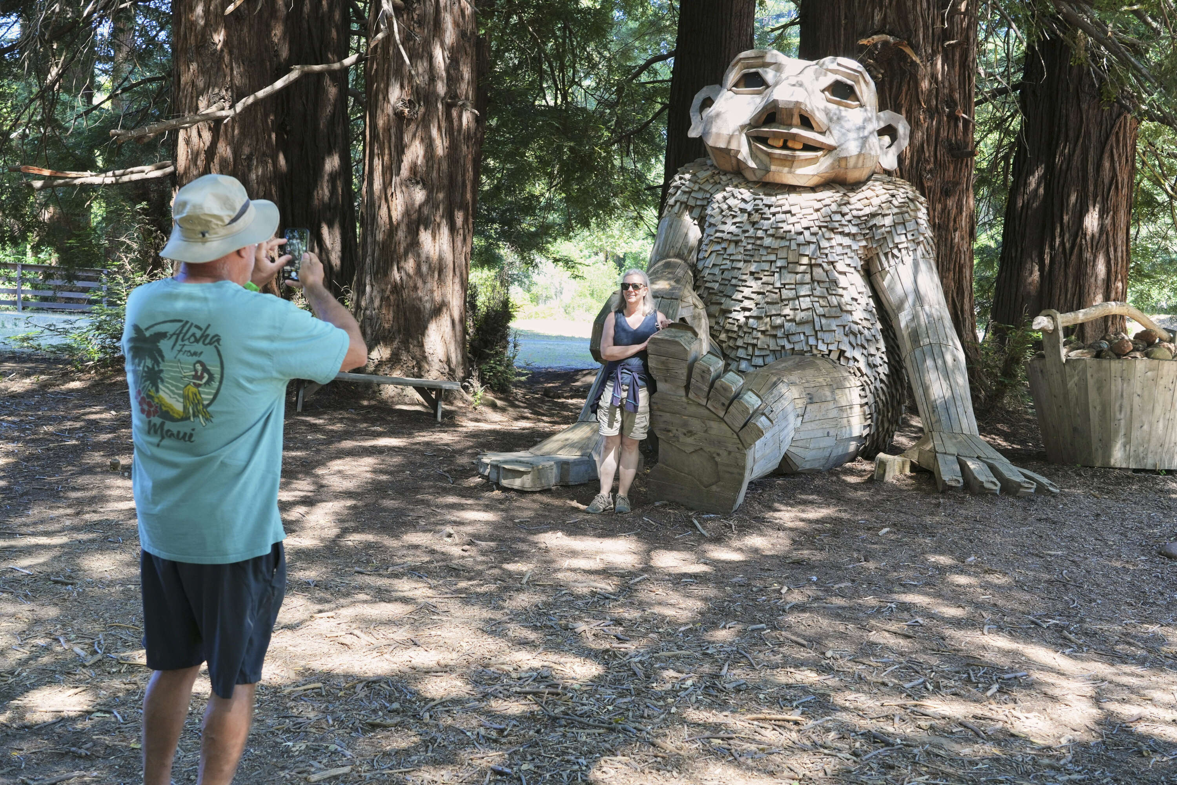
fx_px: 1340
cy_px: 392
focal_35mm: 41
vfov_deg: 32.6
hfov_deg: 47.4
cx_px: 588
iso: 400
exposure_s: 1/125
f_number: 6.3
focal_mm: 41
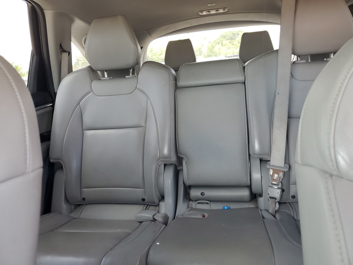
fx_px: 265
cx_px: 176
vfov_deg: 53.1
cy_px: 132
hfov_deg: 67.3
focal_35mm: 26
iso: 59
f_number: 1.5
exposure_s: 1/60.2
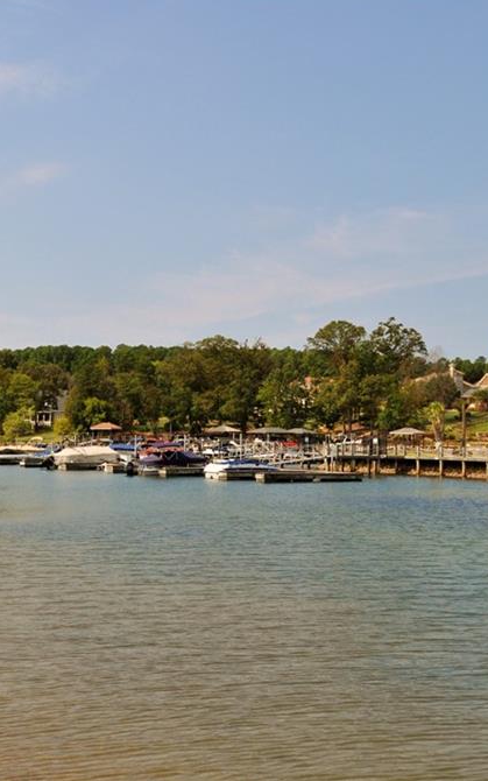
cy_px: 386
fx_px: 1191
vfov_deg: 36.3
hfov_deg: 23.0
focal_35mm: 56
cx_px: 128
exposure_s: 1/1600
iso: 400
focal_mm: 24
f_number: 7.1
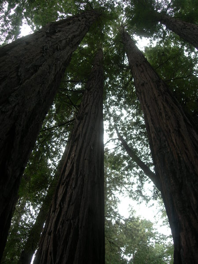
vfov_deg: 49.0
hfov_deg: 37.7
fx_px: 290
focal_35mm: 38
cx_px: 99
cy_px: 132
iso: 50
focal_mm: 7.8
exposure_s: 1/44.7
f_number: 2.8
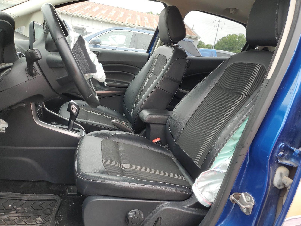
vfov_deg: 53.1
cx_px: 150
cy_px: 113
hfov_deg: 67.3
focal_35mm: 26
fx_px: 226
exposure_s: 1/120
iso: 53
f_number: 1.5
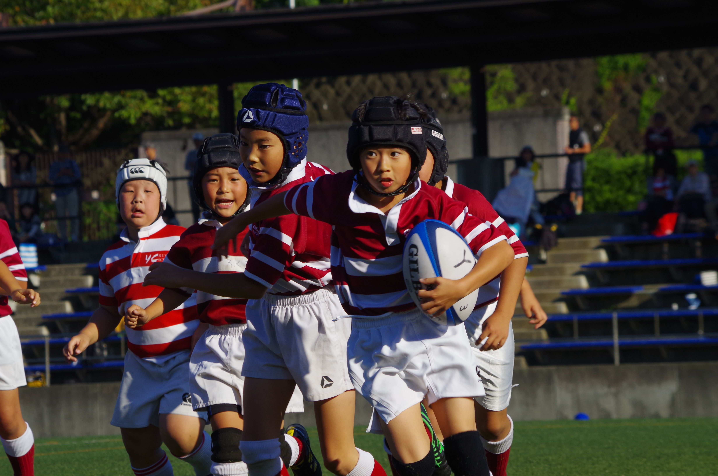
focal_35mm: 285
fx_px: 5672
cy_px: 238
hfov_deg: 7.2
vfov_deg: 4.8
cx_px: 359
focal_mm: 190
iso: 400
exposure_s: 1/400
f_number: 14
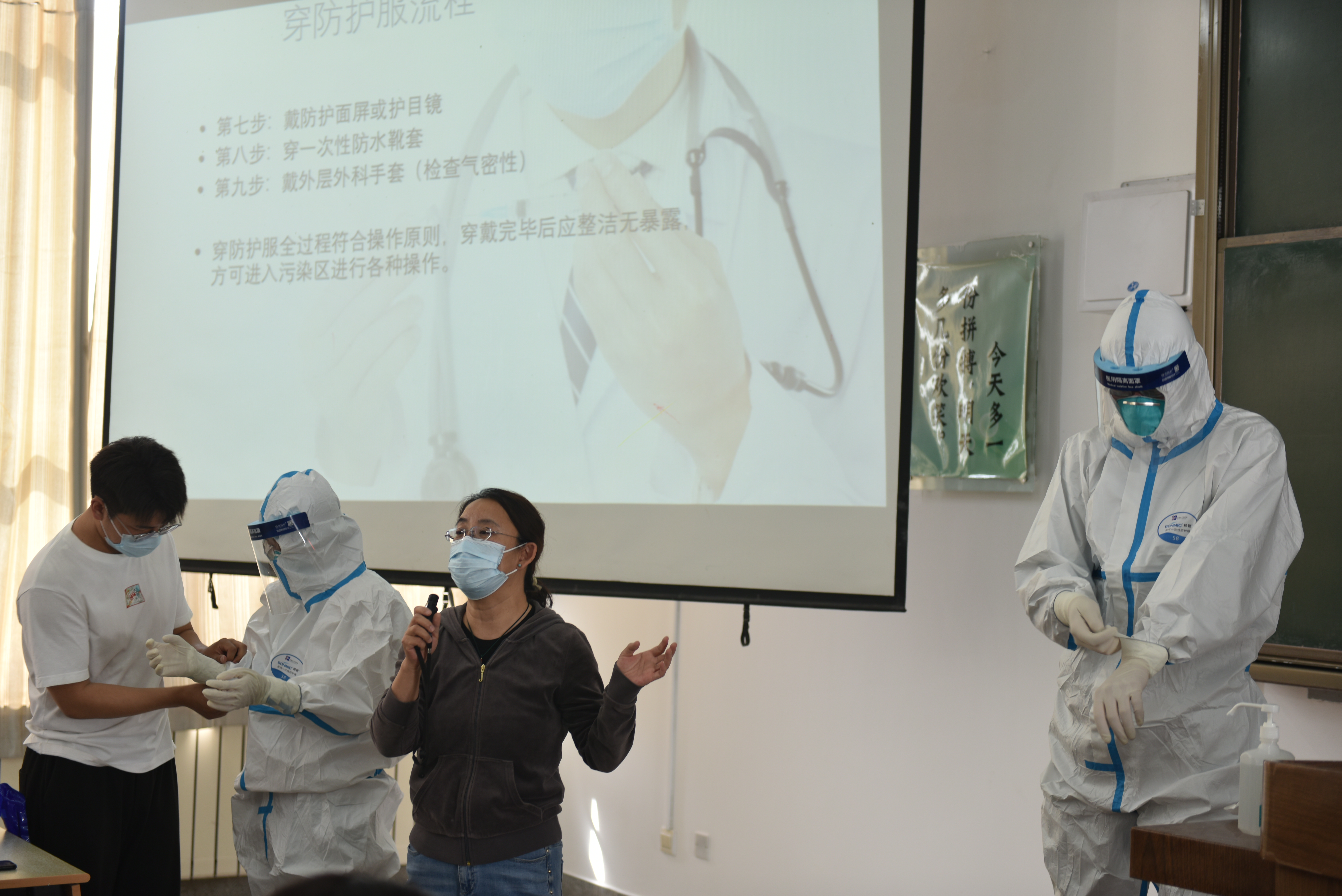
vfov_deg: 23.4
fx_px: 2163
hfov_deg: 34.5
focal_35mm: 58
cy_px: 448
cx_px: 671
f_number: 2.8
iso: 160
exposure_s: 1/40
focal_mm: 58
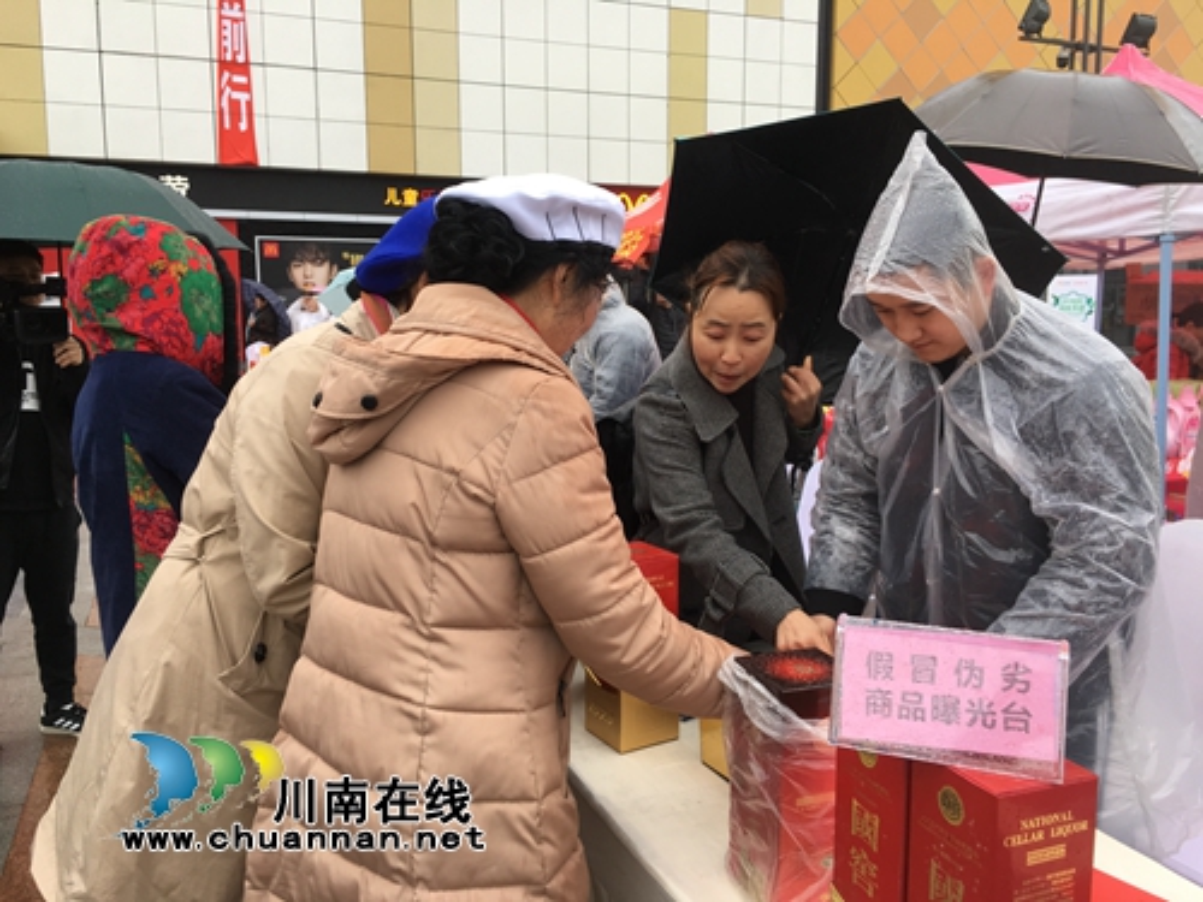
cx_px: 602
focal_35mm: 29
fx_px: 1008
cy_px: 451
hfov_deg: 61.7
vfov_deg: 48.2
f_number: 2.2
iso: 32
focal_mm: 4.15
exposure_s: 1/100
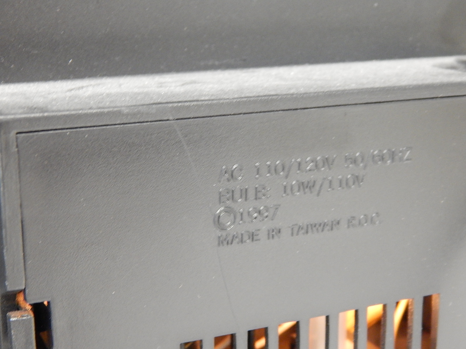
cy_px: 174
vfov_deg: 21.3
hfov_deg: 28.2
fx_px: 929
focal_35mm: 69
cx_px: 233
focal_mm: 12.3
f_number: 4.1
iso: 800
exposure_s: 1/6
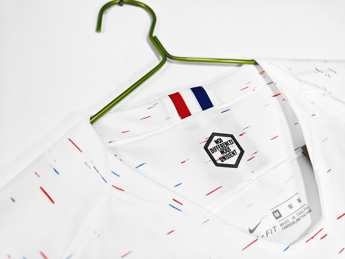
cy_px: 130
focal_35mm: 23
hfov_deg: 73.9
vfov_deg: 58.9
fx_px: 229
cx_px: 172
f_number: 1.75
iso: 86
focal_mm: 8.67
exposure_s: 1/100
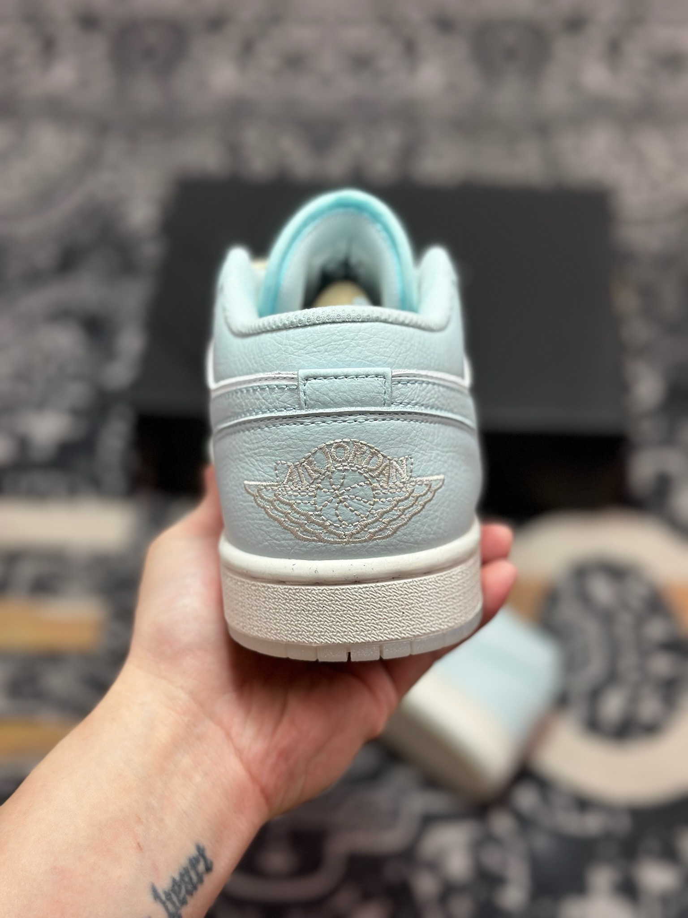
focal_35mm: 48
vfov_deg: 39.7
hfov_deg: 30.3
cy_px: 459
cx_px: 344
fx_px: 1272
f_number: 1.78
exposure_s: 1/729
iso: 80
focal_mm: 6.86
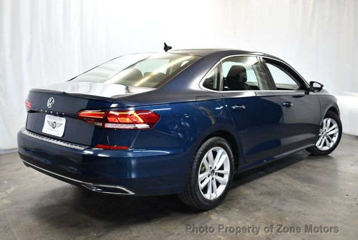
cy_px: 120
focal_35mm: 40
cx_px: 179
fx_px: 398
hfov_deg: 48.4
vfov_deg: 33.5
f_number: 3.5
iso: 1100
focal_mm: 20
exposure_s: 1/125
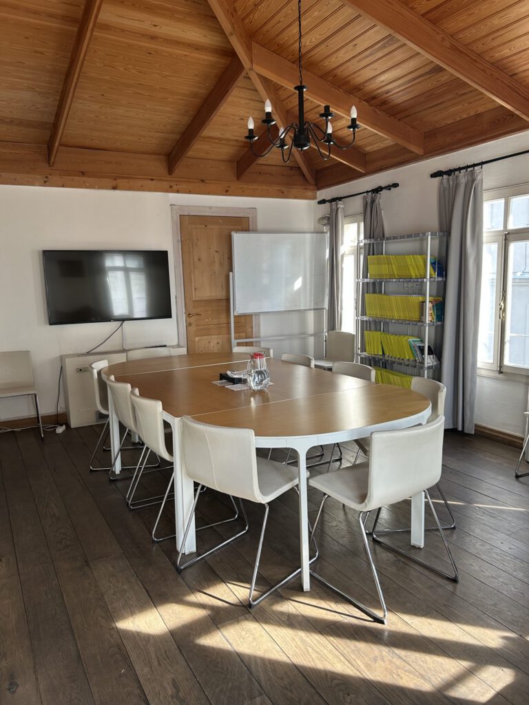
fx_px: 530
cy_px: 352
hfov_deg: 53.1
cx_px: 264
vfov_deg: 67.3
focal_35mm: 26
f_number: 1.5
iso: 80
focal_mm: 5.7
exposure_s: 1/121
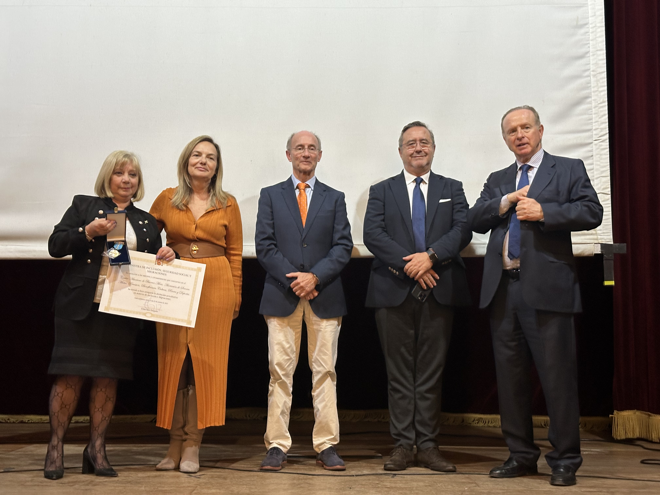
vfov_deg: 30.3
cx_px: 330
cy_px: 248
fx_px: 915
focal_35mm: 48
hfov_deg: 39.7
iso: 250
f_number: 1.78
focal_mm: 6.86
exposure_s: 1/50
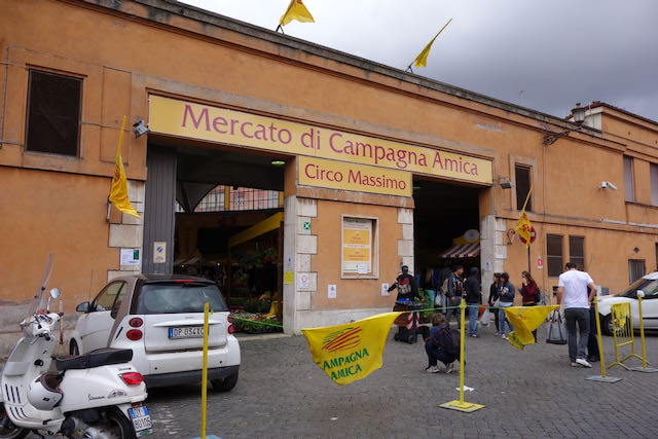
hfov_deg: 65.5
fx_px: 512
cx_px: 329
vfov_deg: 46.4
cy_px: 220
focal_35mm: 28
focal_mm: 10.4
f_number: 5.6
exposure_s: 1/320
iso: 125
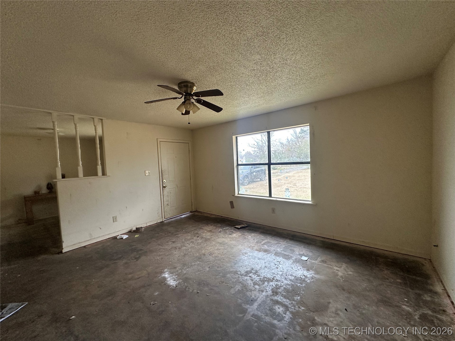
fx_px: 184
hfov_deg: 102.1
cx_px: 228
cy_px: 170
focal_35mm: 14
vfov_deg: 85.7
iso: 200
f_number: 2.2
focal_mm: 2.22
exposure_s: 1/99
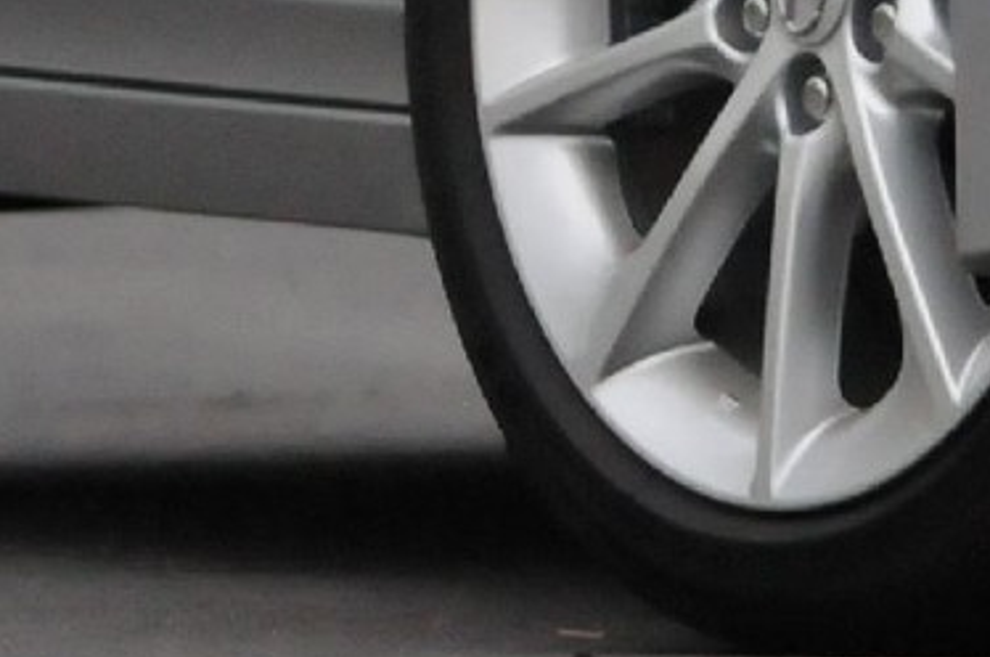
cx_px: 1951
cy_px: -963
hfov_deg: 1.9
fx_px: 30308
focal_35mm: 1104
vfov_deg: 1.2
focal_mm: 110
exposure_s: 1/640
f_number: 4.5
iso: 2000
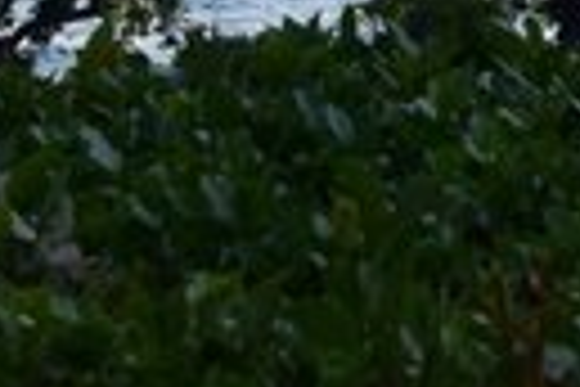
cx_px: 976
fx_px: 6752
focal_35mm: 419
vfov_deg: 3.2
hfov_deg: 4.9
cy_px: -783
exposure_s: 1/320
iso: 400
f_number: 10
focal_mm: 45
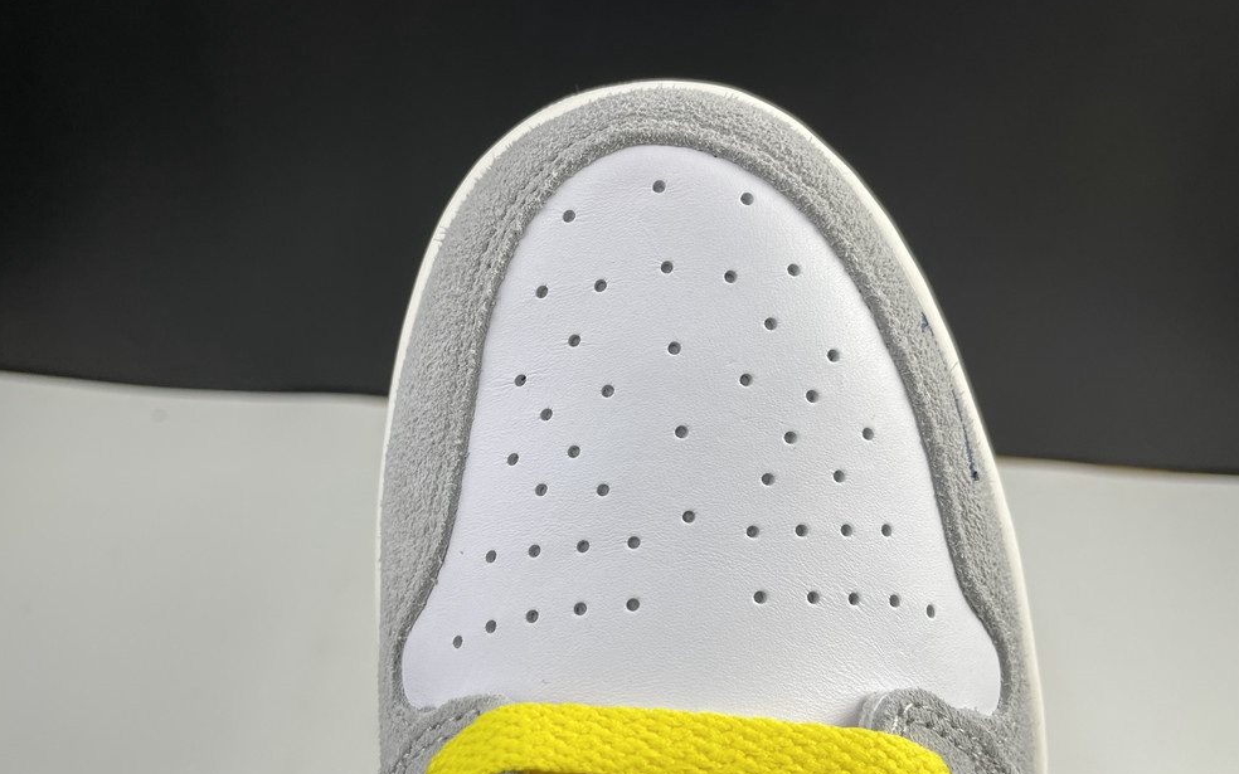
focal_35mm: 28
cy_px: 396
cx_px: 618
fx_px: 945
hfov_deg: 66.5
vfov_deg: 44.5
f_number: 1.6
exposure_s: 1/119
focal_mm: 4.2
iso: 32
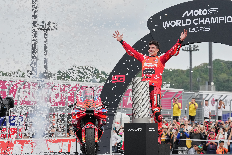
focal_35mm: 112
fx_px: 722
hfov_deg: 18.3
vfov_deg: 12.2
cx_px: 116
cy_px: 78
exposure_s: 1/1000
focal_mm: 75
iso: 800
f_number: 5.6
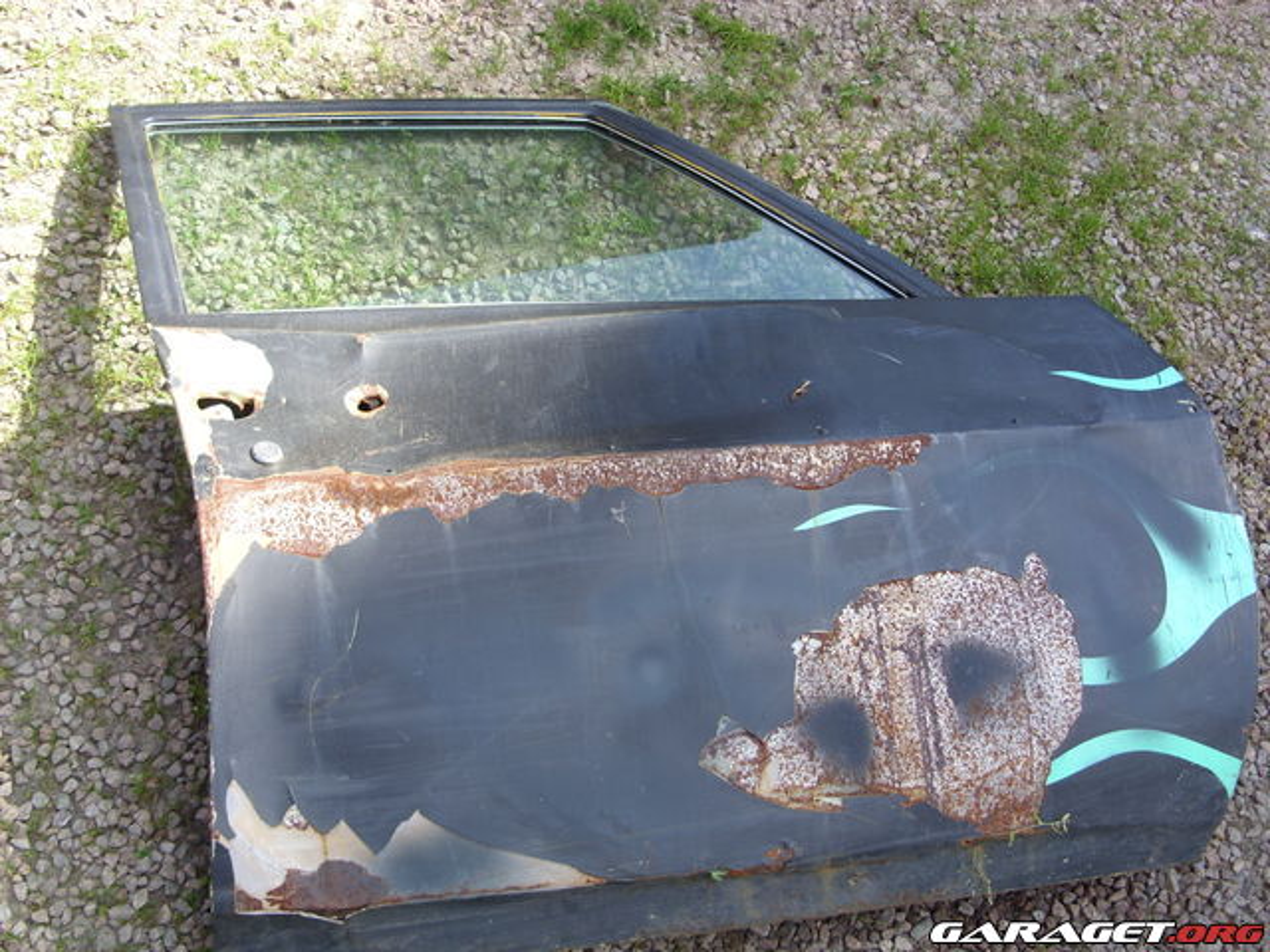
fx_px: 1394
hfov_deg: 49.0
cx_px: 635
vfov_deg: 37.7
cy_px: 476
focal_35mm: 38
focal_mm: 6.3
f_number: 2.8
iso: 50
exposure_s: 1/260
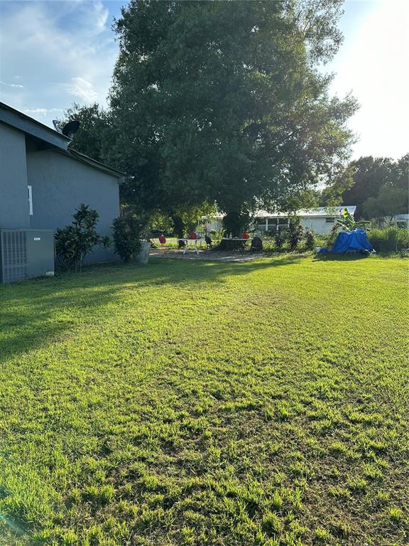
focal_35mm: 24
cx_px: 204
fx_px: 378
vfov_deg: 71.6
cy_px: 273
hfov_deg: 56.8
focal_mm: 6.86
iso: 80
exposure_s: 1/1664
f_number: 1.78
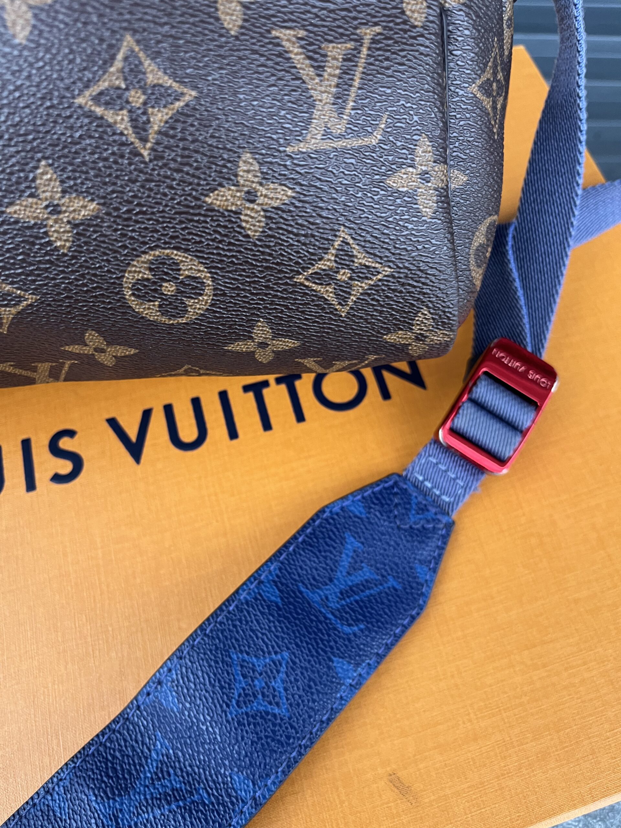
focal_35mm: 26
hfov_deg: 53.1
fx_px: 622
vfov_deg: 67.3
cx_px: 310
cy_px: 414
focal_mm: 5.1
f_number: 1.6
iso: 125
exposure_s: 1/98
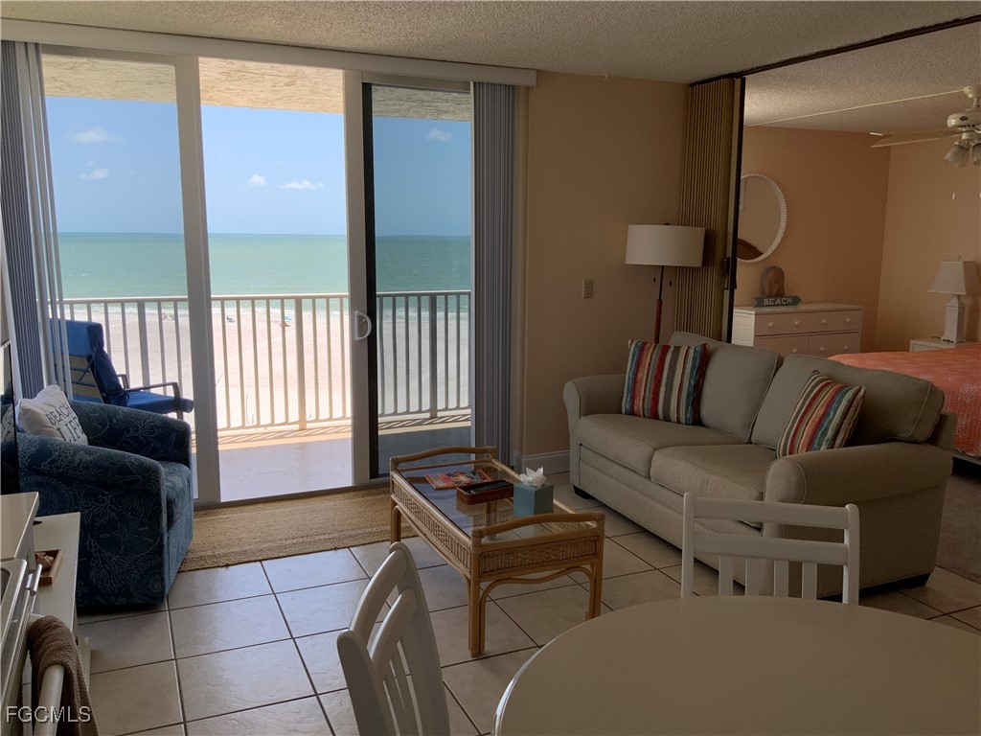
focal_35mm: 29
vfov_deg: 48.2
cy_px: 368
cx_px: 490
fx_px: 822
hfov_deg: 61.7
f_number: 1.8
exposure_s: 1/574
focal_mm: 3
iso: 16
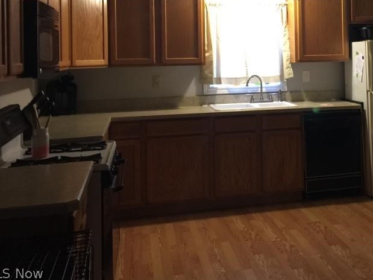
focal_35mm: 48
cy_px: 52
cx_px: 289
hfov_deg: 38.4
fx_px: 517
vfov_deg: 29.5
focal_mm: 4.15
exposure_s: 1/10
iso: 100
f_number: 2.2
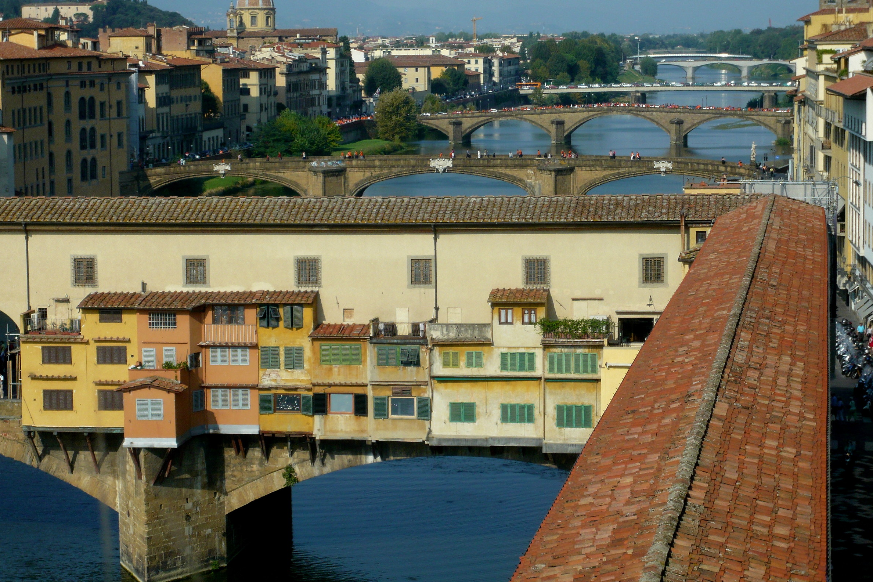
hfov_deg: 19.5
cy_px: 311
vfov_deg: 13.0
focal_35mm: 105
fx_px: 2546
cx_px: 440
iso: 100
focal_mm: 16.4
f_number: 5.6
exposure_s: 1/400
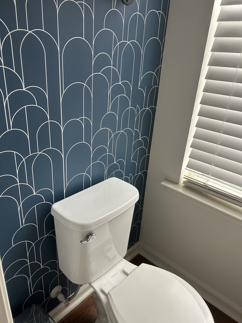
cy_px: 162
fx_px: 242
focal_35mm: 26
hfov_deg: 53.1
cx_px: 121
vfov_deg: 67.3
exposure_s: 1/81
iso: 125
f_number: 1.5
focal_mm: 5.7
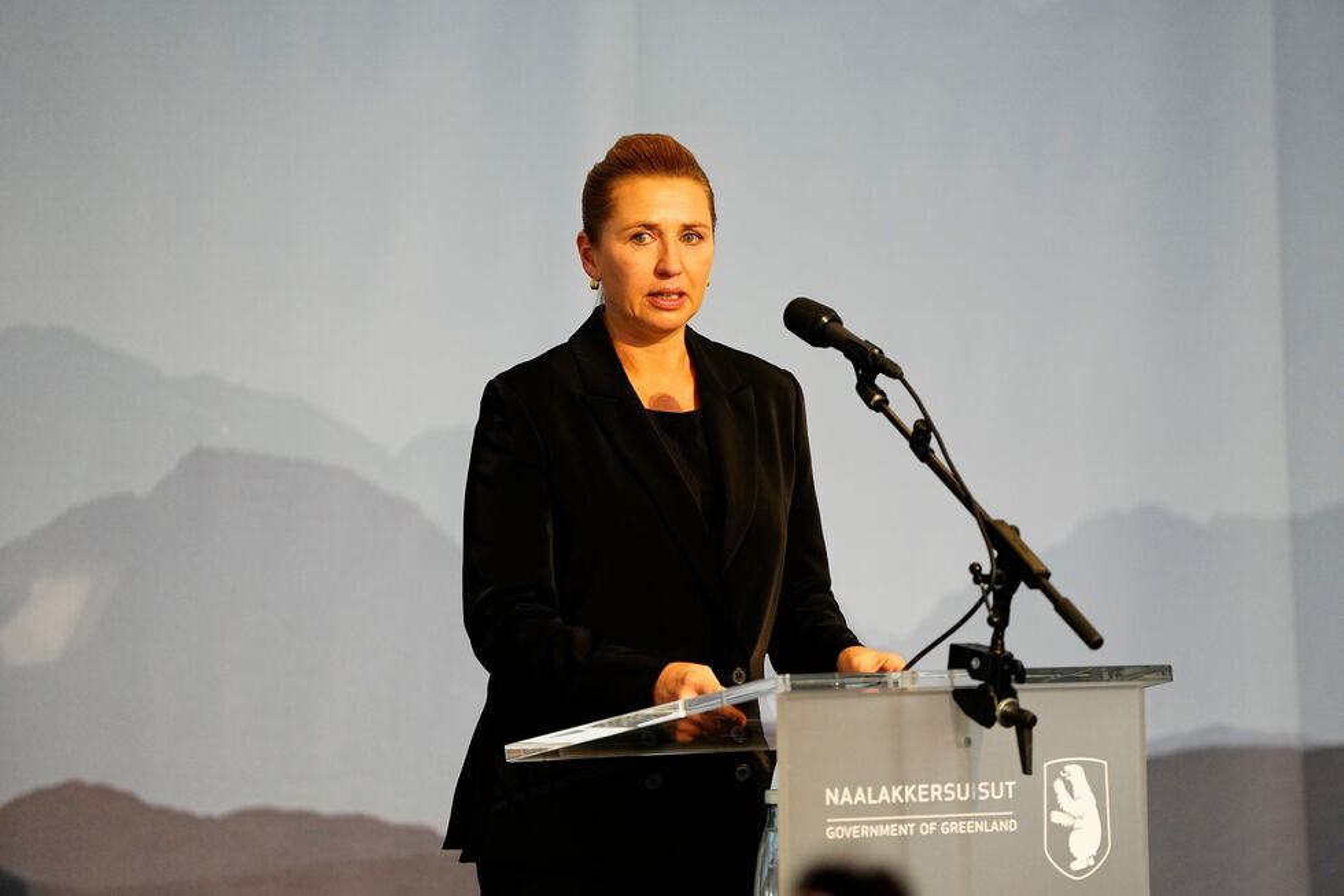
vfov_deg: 6.9
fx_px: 7465
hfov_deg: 10.3
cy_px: 448
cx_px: 672
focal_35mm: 200
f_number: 2.8
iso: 2000
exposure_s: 1/640
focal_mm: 200
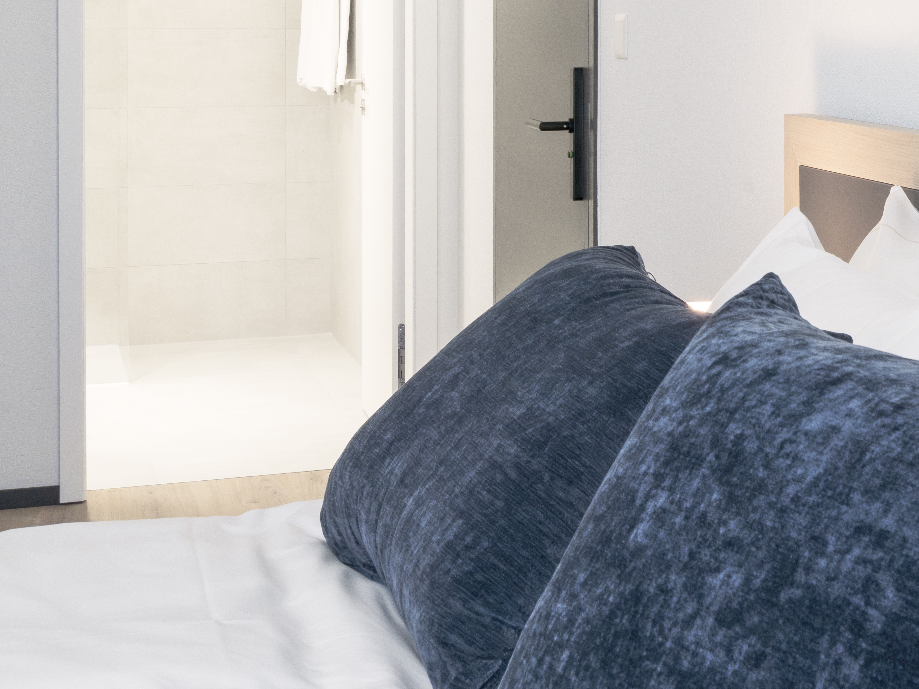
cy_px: 25
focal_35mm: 80
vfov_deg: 18.0
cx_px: 1007
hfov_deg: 23.0
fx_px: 2124
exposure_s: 1/6
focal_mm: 35
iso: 800
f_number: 16
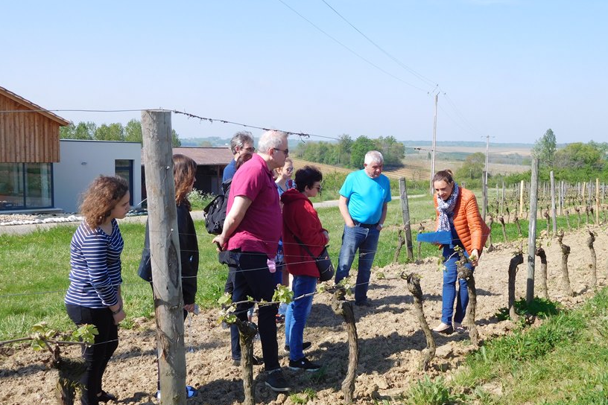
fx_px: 625
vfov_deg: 35.9
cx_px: 307
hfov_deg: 51.9
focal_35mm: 37
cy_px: 229
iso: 125
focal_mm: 6.2
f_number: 3.8
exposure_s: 1/800
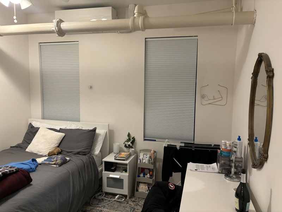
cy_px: 106
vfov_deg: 53.1
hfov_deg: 67.3
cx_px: 141
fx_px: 212
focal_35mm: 26
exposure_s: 1/60
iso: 250
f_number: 1.6
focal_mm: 5.96
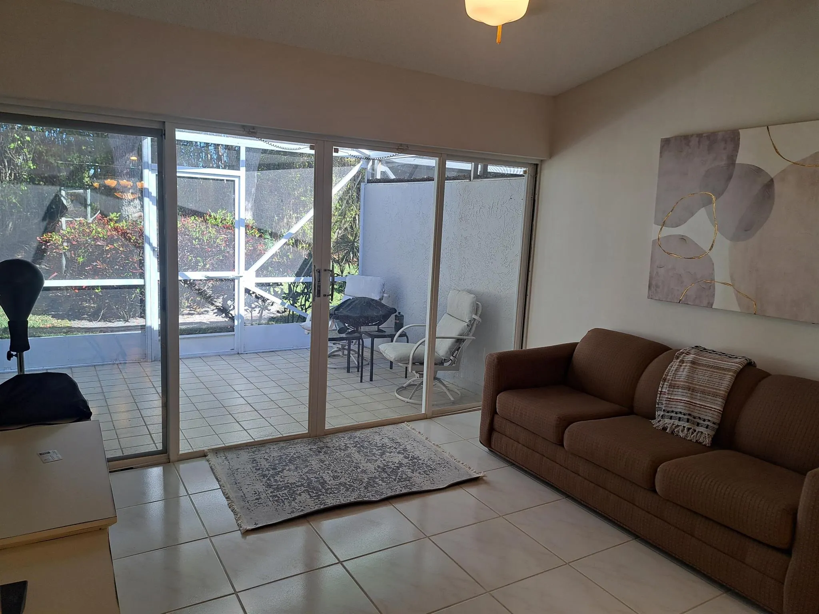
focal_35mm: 24
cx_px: 410
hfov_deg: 71.6
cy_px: 307
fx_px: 568
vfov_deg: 56.8
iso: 50
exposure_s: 1/60
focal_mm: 5.23
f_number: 1.8
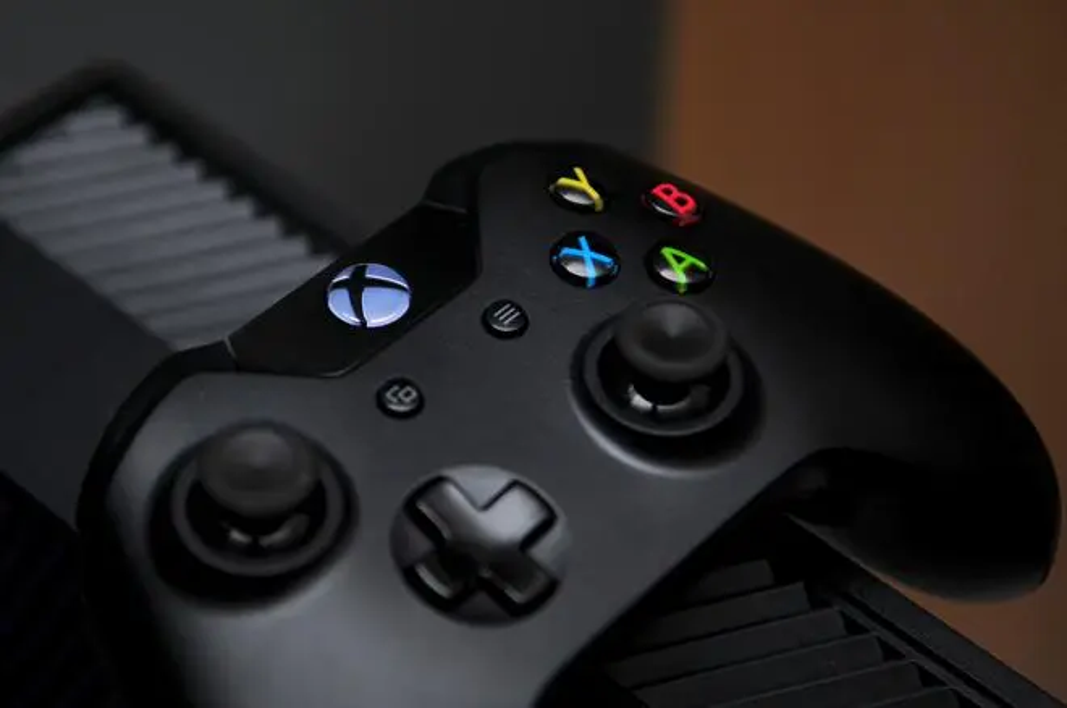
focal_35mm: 82
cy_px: 354
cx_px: 534
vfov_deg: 16.5
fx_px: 2442
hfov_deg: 24.7
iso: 200
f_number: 2.8
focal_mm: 55
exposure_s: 1/160
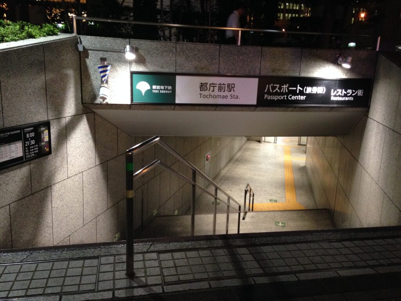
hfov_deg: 55.4
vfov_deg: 42.9
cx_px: 200
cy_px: 150
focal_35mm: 33
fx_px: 382
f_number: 2.4
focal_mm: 4.12
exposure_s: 1/20
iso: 320
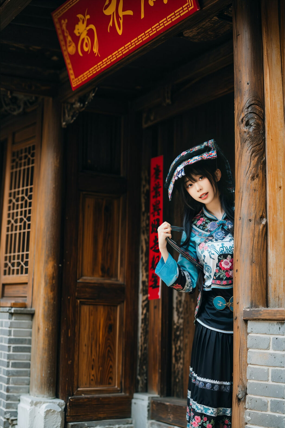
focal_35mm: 45
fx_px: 534
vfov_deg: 43.6
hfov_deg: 29.9
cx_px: 142
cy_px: 214
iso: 100
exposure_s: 1/640
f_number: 1.4
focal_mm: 30
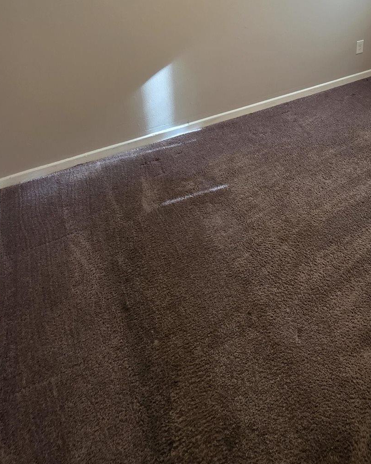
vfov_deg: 53.3
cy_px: 51
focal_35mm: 29
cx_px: 274
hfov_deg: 48.2
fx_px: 398
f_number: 1.9
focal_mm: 2.2
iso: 125
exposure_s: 1/120
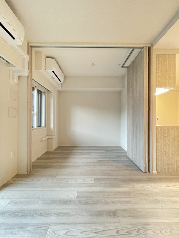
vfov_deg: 102.1
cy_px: 119
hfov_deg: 85.7
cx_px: 90
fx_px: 97
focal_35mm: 14
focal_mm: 1.55
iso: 800
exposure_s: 1/33
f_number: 2.4
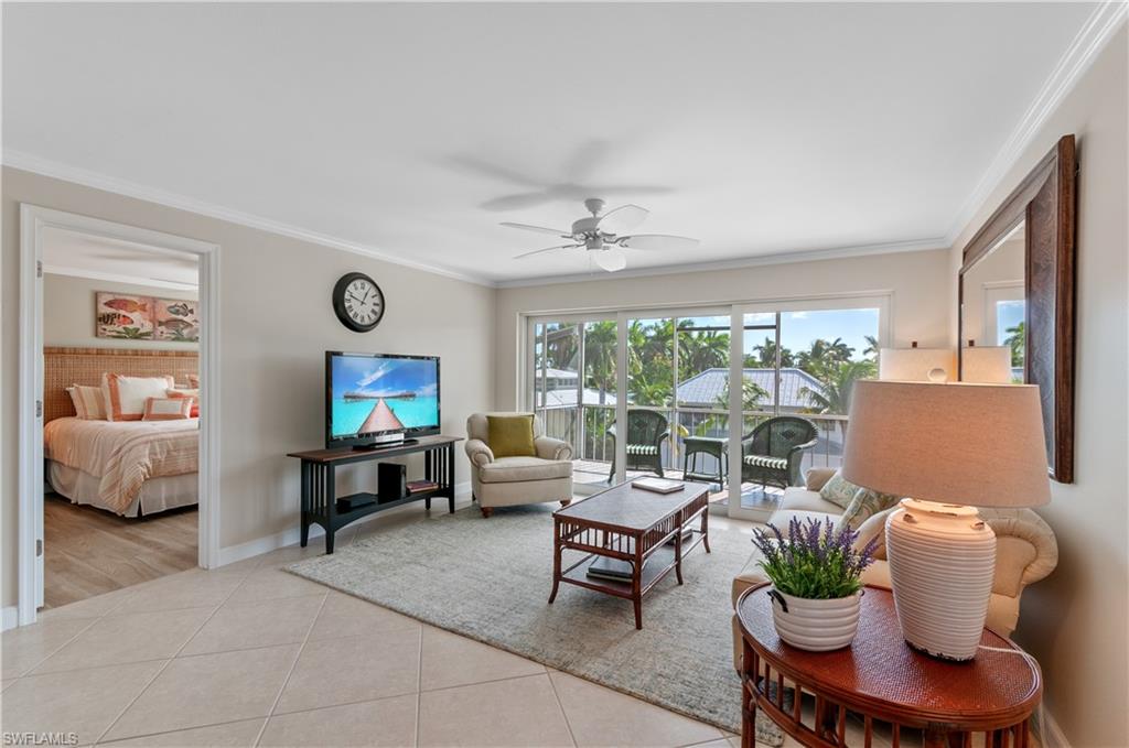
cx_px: 564
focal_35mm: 15
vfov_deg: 77.1
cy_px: 374
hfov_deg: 100.5
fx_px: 470
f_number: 8
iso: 200
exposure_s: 1/15
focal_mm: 10
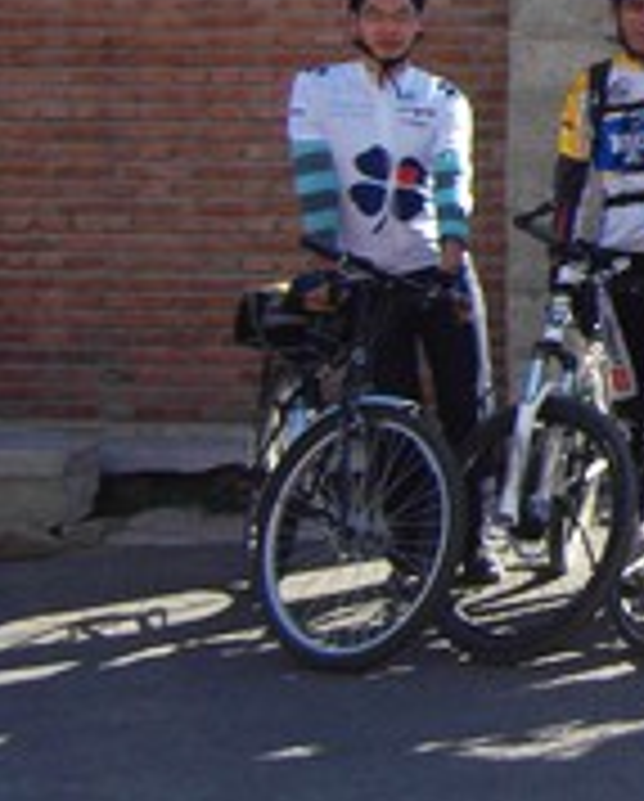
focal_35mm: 92
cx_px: 1126
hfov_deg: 14.8
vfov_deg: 20.1
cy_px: -22
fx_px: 2186
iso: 80
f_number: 7.3
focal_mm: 6
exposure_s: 1/125
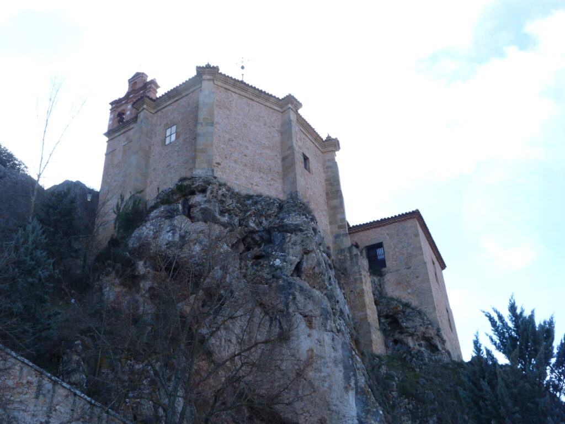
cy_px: 212
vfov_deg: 40.7
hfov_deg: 52.6
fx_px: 571
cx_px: 282
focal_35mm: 35
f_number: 4
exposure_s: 1/160
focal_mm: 6.3
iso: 80
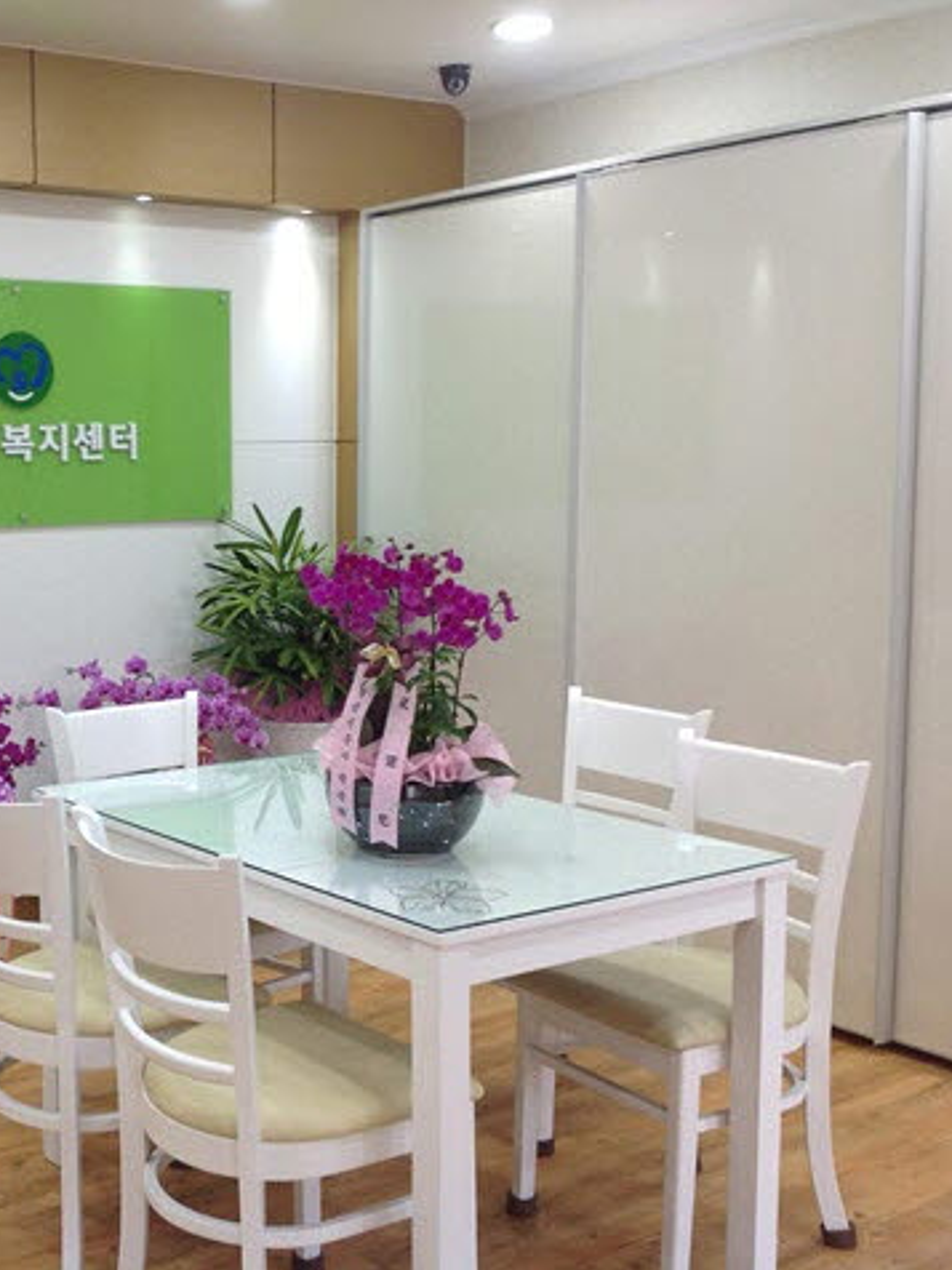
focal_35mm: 47
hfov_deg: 29.9
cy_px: 635
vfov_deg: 40.4
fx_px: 1723
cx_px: 149
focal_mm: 4.28
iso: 64
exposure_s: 1/40
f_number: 2.4
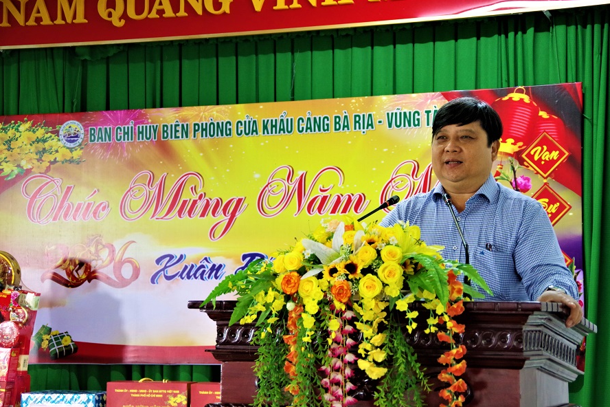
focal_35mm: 73
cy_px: 206
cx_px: 308
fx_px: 1237
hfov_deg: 27.7
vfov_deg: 18.7
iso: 3200
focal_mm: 48
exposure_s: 1/100
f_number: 4.5
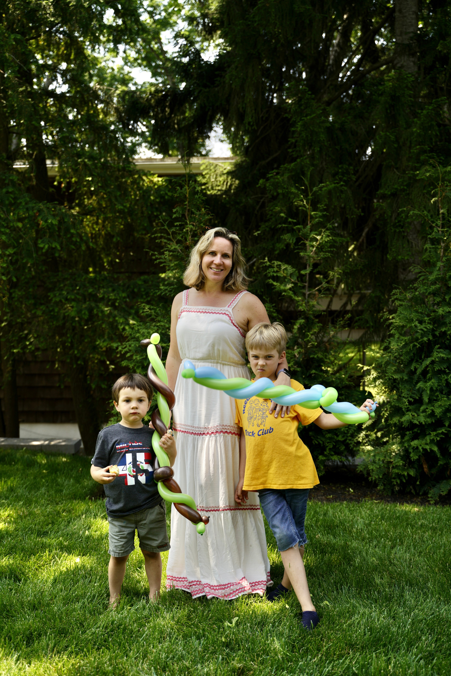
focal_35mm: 35
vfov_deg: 54.4
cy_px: 338
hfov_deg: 37.9
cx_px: 226
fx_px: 657
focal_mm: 35
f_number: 2.8
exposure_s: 1/640
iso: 50
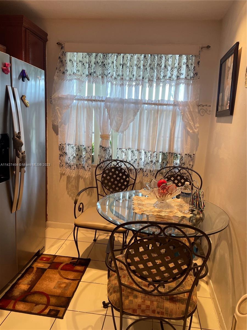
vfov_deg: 67.3
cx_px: 124
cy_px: 165
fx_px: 247
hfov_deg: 53.1
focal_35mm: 26
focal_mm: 4.2
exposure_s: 1/60
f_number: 1.6
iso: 64
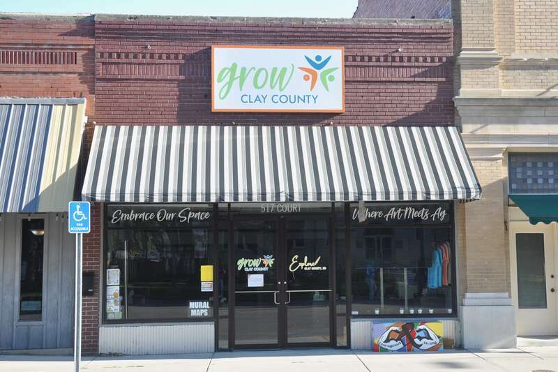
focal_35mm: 45
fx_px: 697
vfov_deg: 29.9
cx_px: 279
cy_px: 186
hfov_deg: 43.6
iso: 200
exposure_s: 1/160
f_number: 6.3
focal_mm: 30
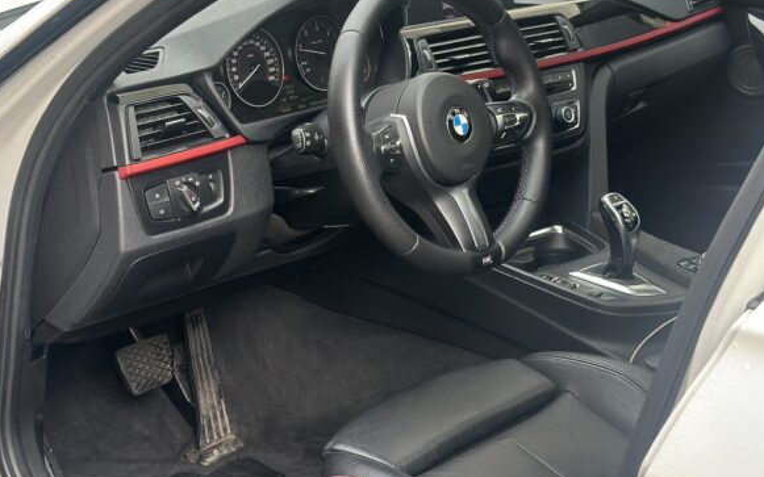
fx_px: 1457
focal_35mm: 70
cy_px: 227
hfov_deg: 29.3
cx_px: 306
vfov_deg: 18.6
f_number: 1.78
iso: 80
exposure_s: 1/199
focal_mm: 6.86
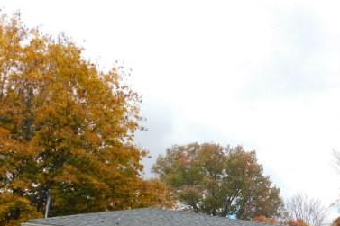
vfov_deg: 25.0
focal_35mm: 53
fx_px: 500
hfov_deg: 36.6
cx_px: 258
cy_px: 189
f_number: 3.2
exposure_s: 1/500
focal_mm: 5.3
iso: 125
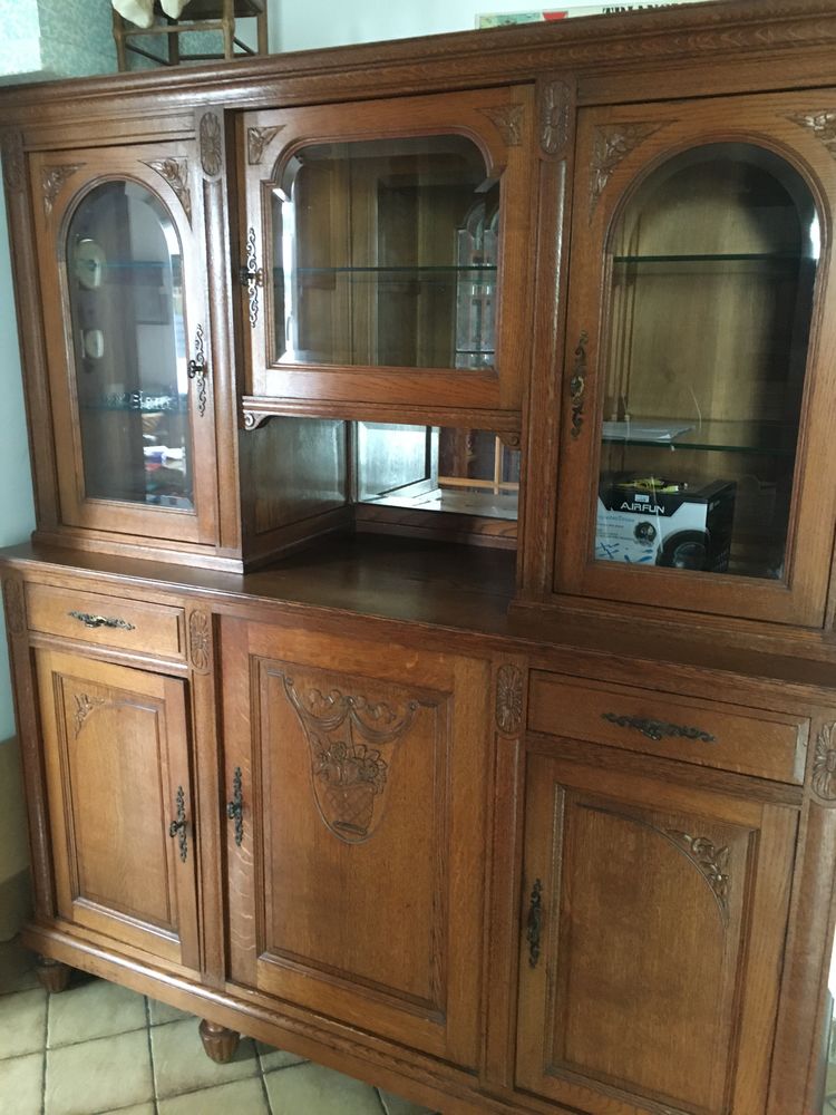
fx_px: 934
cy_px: 558
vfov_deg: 61.7
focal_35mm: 29
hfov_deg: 48.2
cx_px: 418
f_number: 2.2
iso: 250
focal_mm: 4.15
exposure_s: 1/17
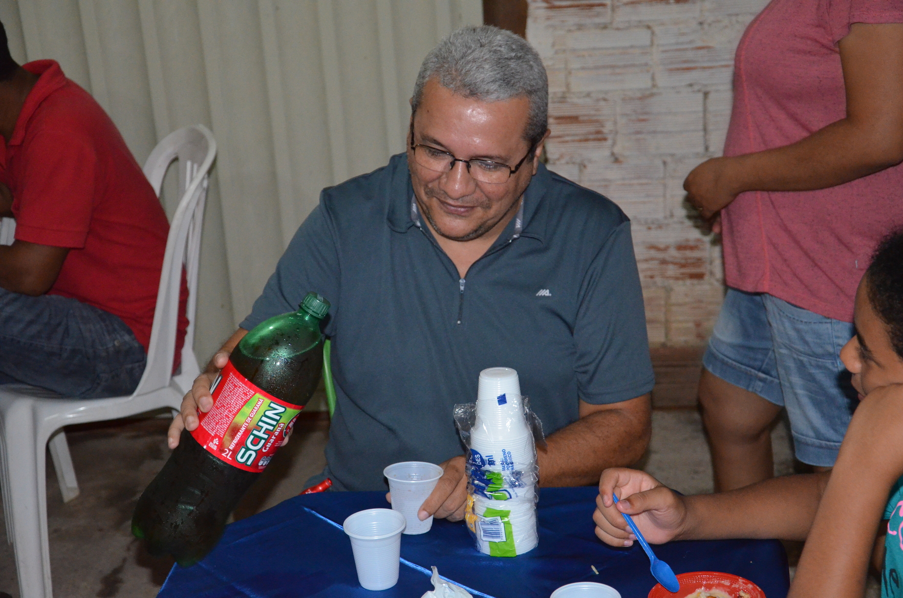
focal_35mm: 68
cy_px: 299
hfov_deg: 29.9
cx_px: 452
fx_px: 1690
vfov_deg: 20.1
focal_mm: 45
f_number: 4.8
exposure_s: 1/60
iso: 3200
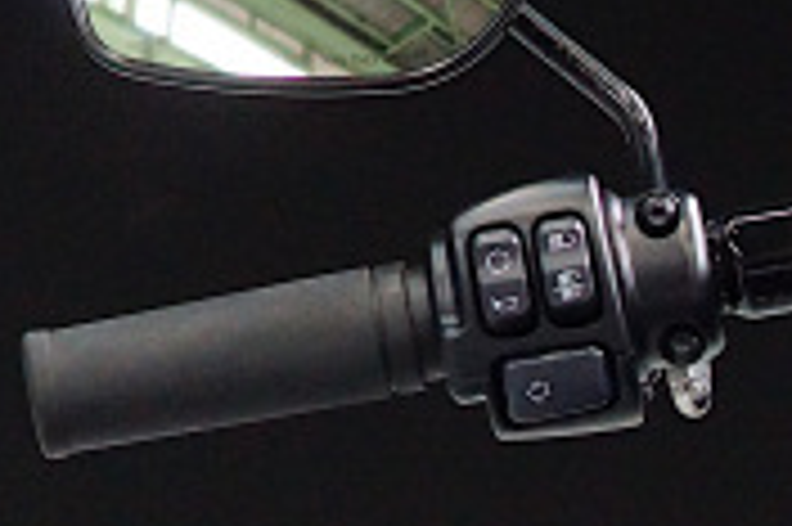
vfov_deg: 2.4
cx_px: 1620
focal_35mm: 572
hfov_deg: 3.6
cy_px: 1056
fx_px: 12577
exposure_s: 1/80
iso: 1600
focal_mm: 85
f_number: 4.5
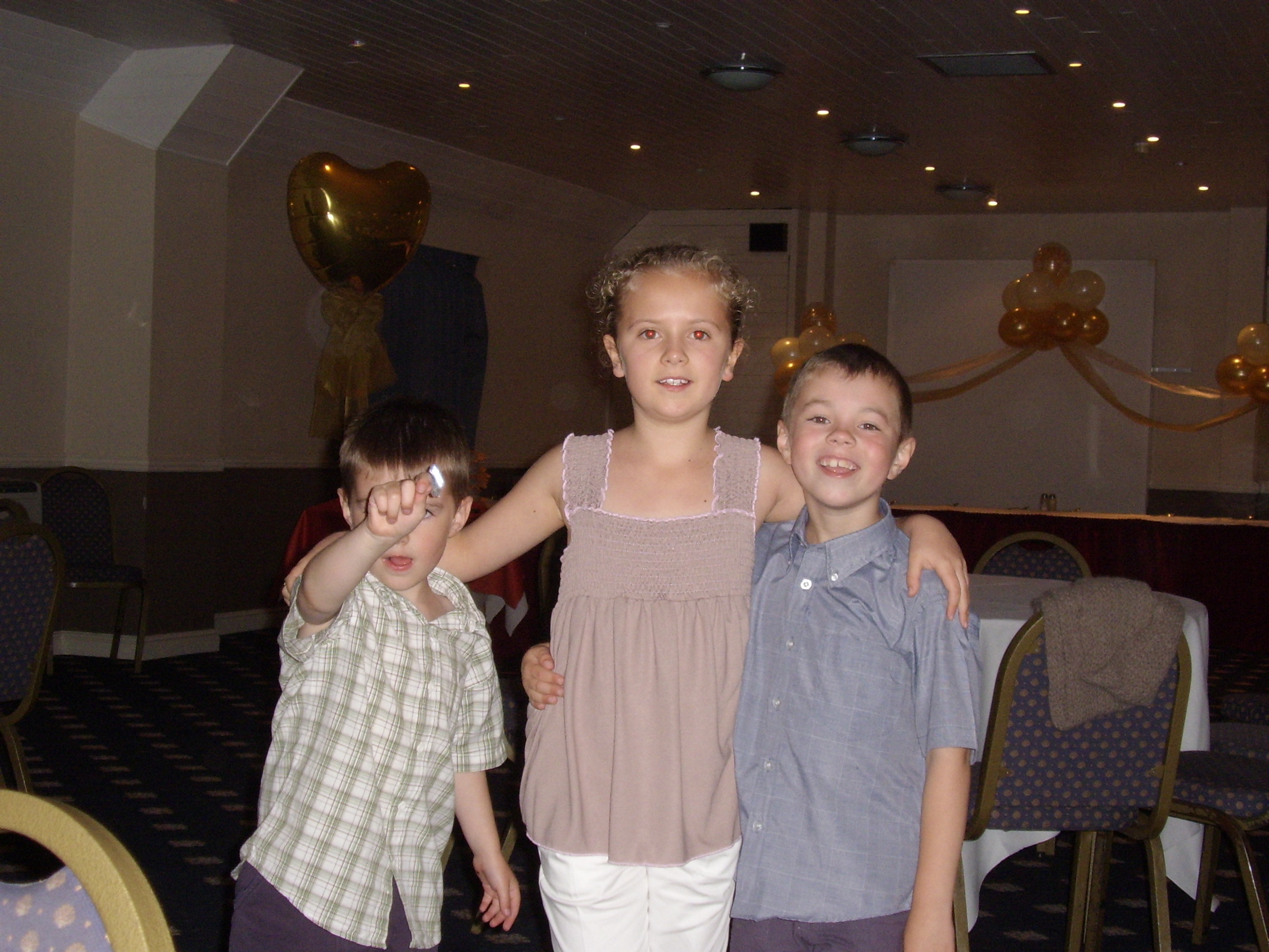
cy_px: 476
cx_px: 634
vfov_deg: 32.9
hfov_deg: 42.9
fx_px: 1613
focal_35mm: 44
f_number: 3.4
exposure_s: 1/60
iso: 200
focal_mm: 8.4
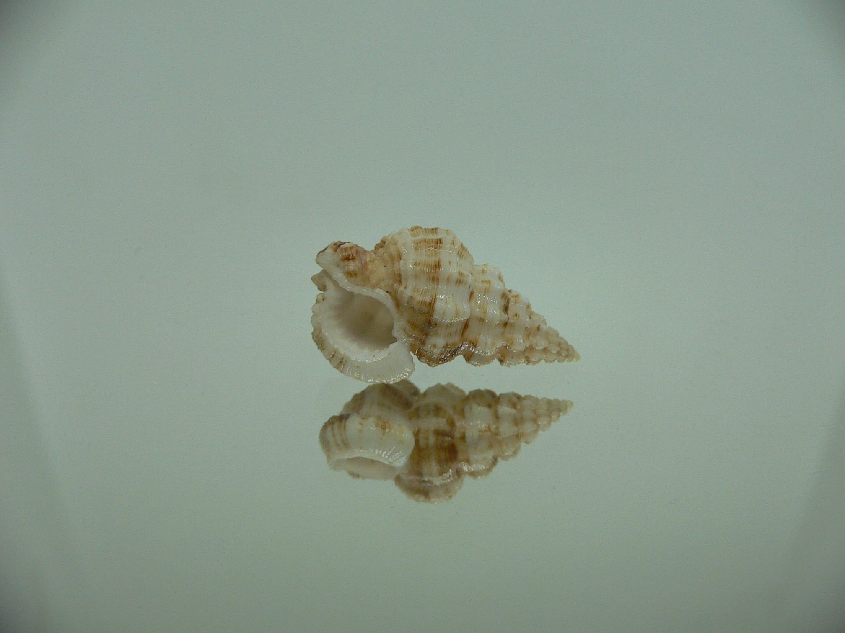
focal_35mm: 35
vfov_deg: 40.7
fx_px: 854
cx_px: 422
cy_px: 316
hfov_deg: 52.6
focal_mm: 4.6
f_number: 2.8
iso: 100
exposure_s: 1/60
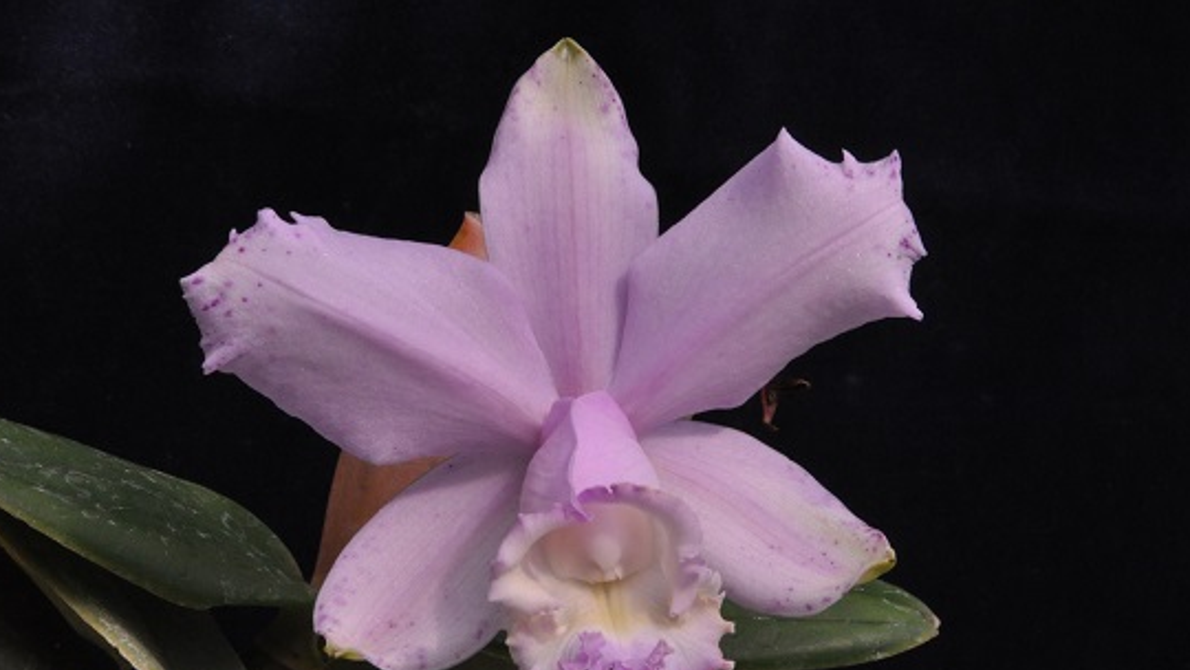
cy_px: 366
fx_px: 3850
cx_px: 560
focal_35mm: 122
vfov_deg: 9.9
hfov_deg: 17.6
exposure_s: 1/125
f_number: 29
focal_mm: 70
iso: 1600
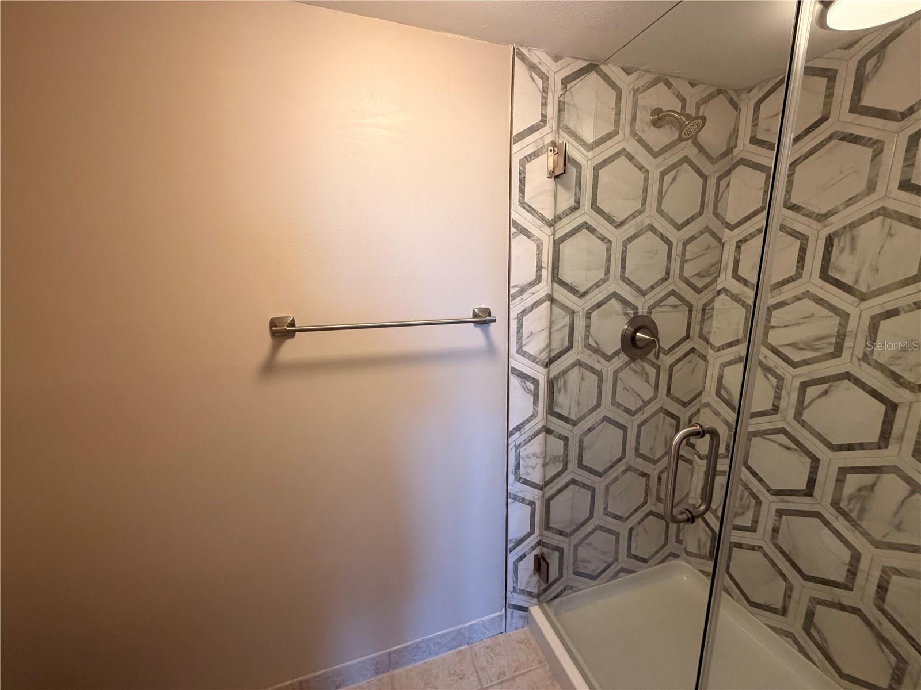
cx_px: 460
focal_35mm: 14
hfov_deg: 102.1
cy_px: 345
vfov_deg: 85.7
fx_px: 372
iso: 250
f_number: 2.2
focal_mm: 2.22
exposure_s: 1/120
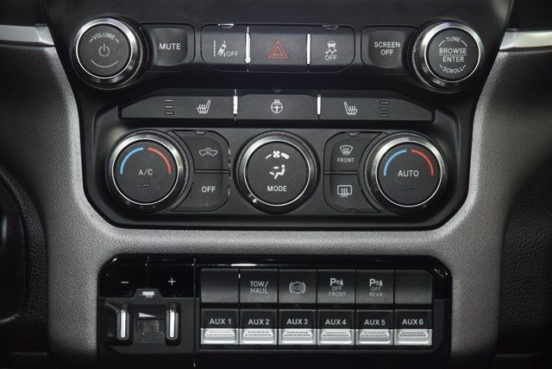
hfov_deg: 19.5
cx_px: 276
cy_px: 184
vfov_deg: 13.0
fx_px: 1610
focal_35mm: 105
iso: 1600
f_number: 4.5
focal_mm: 70
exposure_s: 1/25
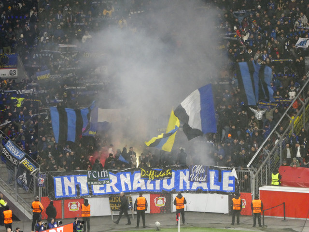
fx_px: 2232
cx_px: 154
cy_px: 116
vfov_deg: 5.9
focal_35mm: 250
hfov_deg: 7.9
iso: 640
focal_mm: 44.8
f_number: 5.6
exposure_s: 1/80
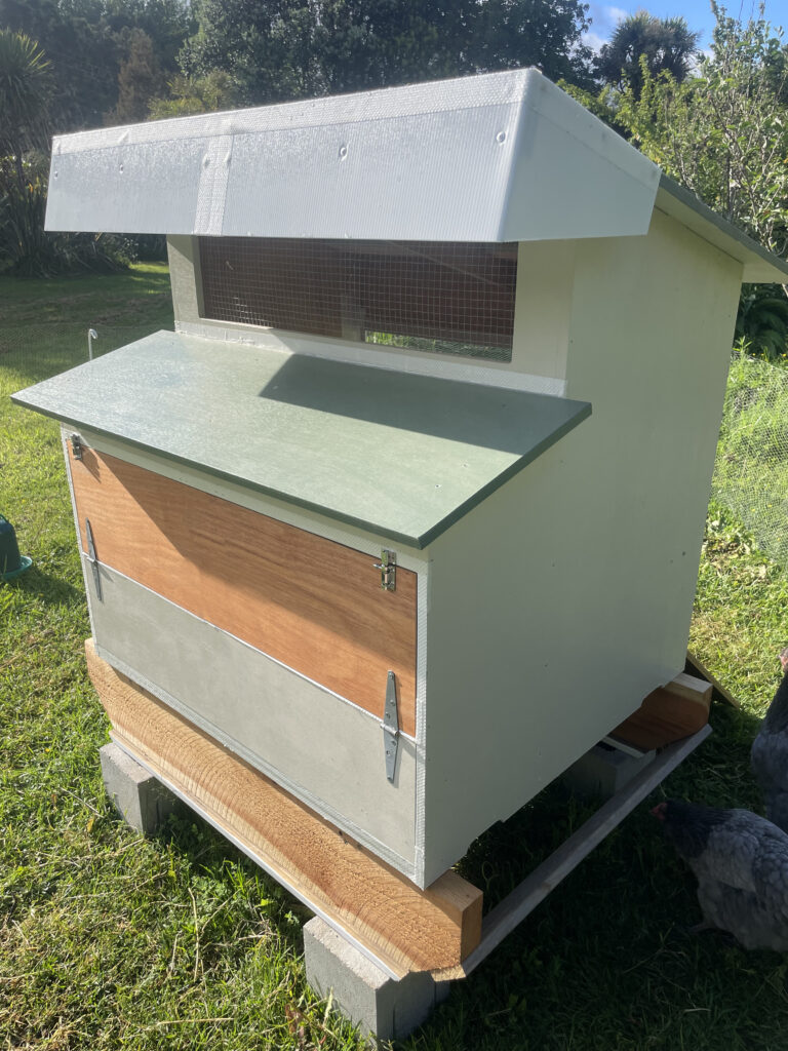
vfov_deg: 67.3
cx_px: 394
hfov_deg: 53.1
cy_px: 526
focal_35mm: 26
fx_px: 789
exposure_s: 1/2092
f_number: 1.6
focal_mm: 4.2
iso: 32
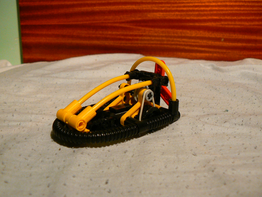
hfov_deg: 51.4
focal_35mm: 36
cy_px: 98
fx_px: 272
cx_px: 131
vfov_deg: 39.7
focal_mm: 6
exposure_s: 1/30
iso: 200
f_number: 2.8
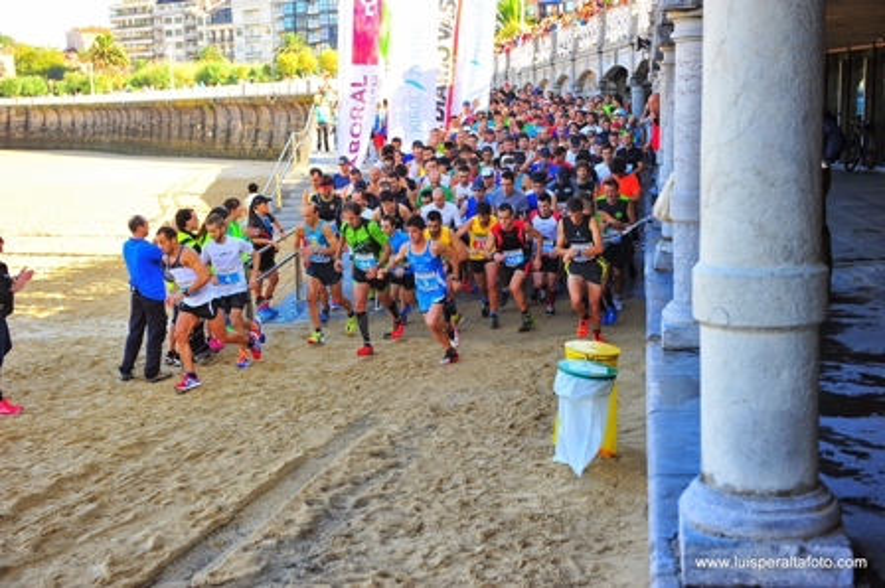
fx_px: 1351
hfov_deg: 36.3
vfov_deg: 24.6
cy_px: 294
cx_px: 442
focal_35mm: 55
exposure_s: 1/250
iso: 200
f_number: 4
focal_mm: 55
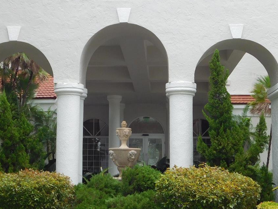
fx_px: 602
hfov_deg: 25.9
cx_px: 106
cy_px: 88
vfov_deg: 19.6
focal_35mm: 75
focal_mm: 7.1
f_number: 3.6
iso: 125
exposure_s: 1/200
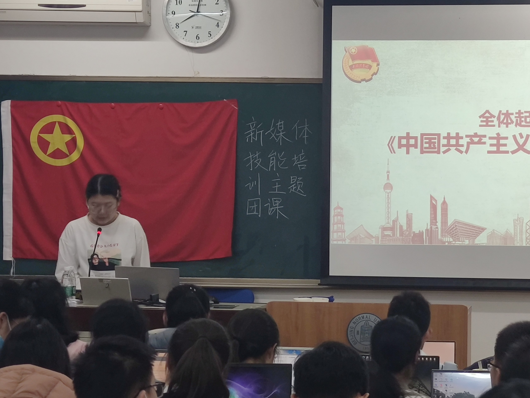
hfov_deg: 21.7
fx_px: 1378
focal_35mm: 90
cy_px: 226
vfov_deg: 16.4
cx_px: 370
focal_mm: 6.72
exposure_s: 1/100
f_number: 1.69
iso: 143
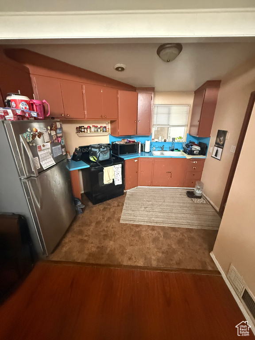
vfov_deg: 102.1
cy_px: 170
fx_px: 138
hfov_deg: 85.7
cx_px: 128
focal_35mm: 14
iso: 1000
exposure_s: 1/60
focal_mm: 2.22
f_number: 2.2
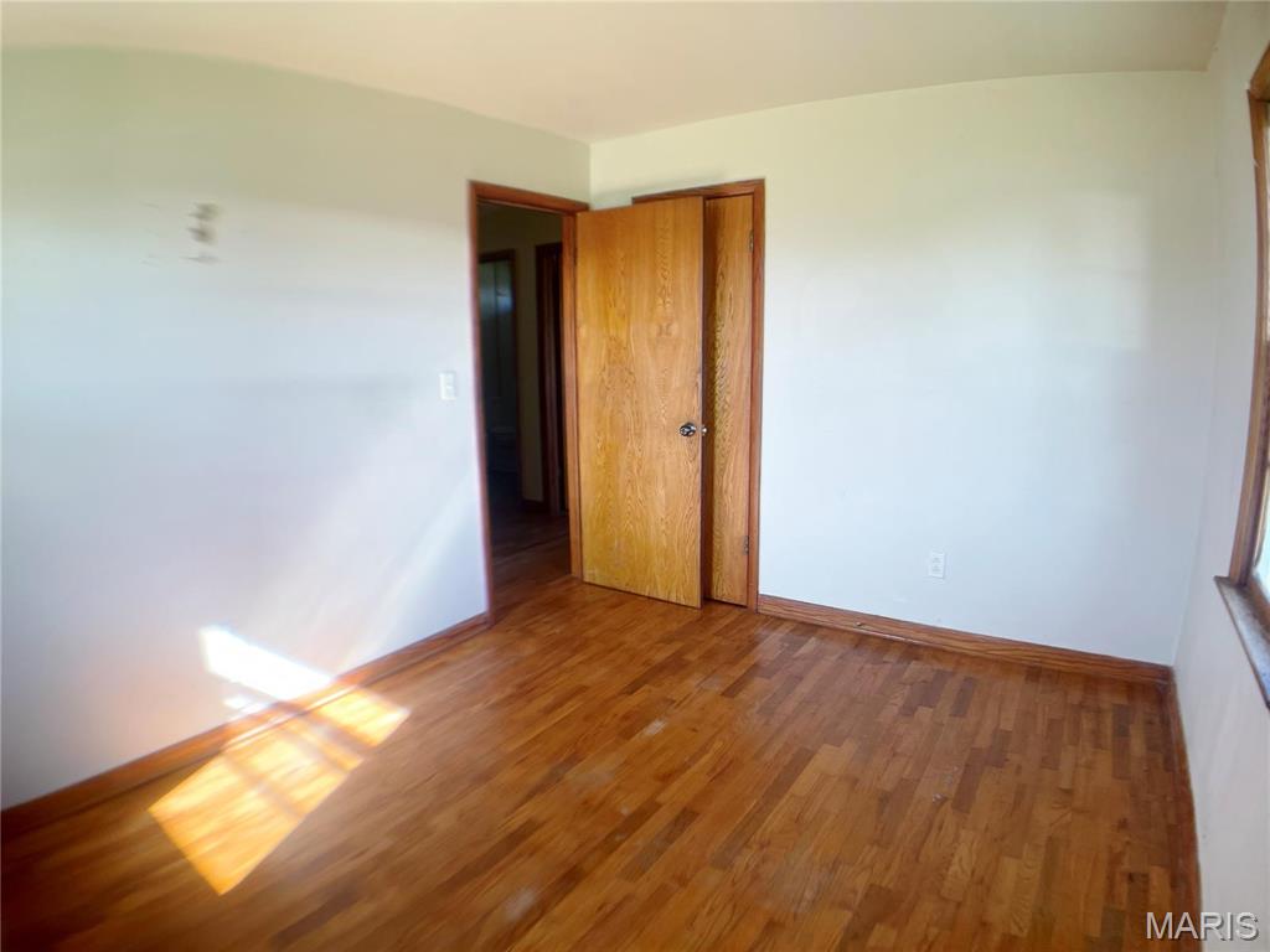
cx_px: 635
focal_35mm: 26
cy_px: 476
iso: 64
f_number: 1.6
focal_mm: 4.2
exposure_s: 1/121
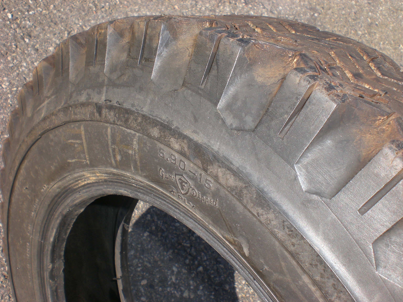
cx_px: 202
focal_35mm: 38
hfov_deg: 49.0
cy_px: 151
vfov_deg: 37.7
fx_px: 442
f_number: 4.4
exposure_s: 1/250
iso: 50
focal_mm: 6.3
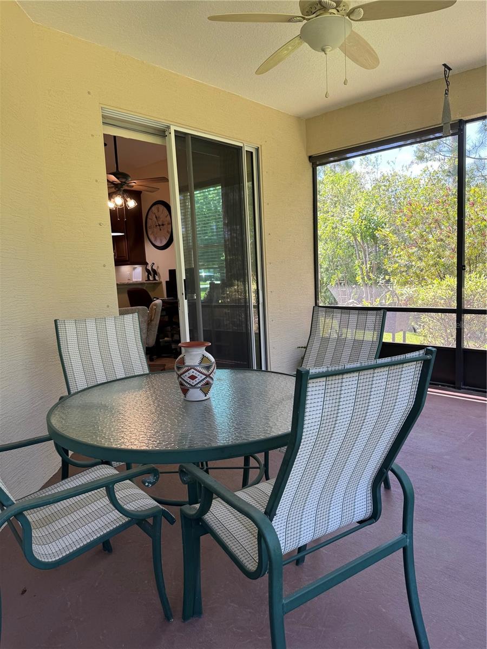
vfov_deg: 71.6
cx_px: 244
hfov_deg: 56.8
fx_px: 450
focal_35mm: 24
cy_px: 324
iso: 64
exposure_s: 1/132
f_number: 1.78
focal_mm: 6.76
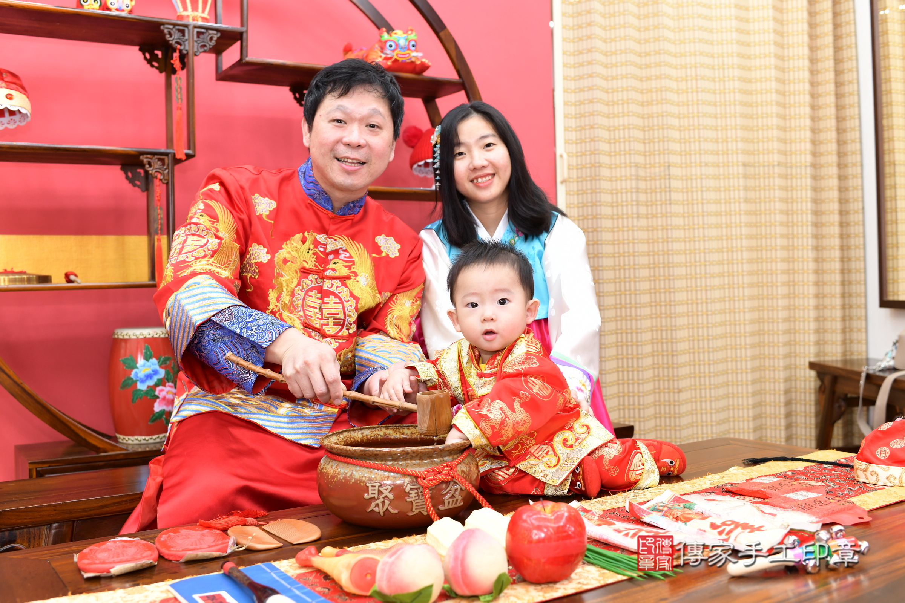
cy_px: 302
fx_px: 880
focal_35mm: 35
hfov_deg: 54.4
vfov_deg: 37.9
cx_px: 452
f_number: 4.5
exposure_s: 1/200
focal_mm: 35
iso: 800
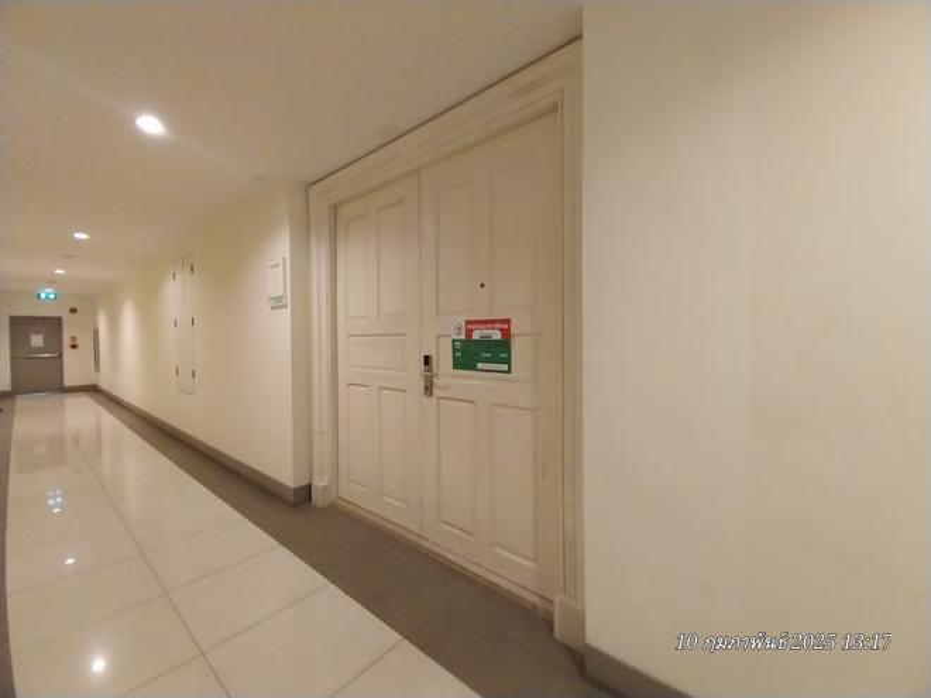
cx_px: 466
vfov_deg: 89.9
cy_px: 349
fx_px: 350
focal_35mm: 13
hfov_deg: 106.2
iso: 400
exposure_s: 1/14
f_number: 2.2
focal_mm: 1.3
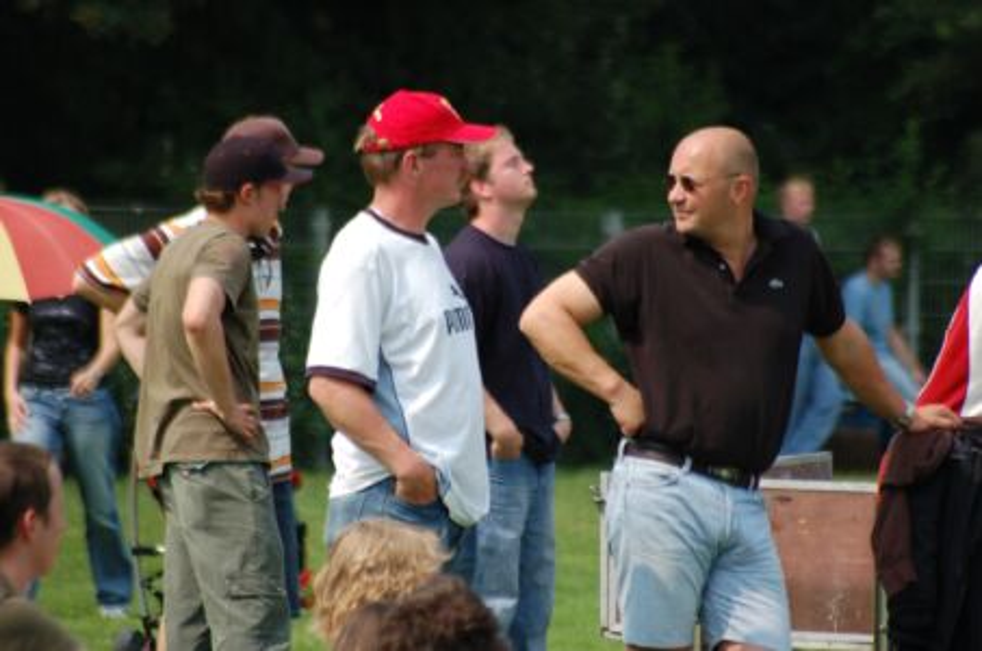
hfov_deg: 4.6
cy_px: 326
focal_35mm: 450
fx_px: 12249
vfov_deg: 3.0
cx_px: 491
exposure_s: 1/1000
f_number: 5.6
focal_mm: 300
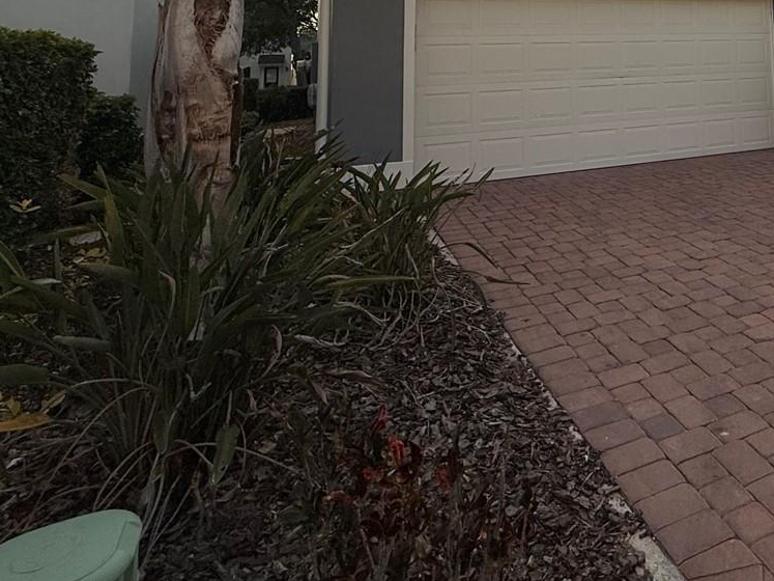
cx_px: 678
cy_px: -15
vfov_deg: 40.3
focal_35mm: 30
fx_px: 671
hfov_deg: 53.5
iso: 50
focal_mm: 2.22
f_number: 2.2
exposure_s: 1/2024
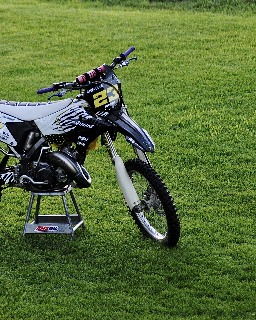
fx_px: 2696
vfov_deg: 6.8
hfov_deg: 5.4
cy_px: 160
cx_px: 39
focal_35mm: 285
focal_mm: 135
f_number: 4.2
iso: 400
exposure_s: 1/60
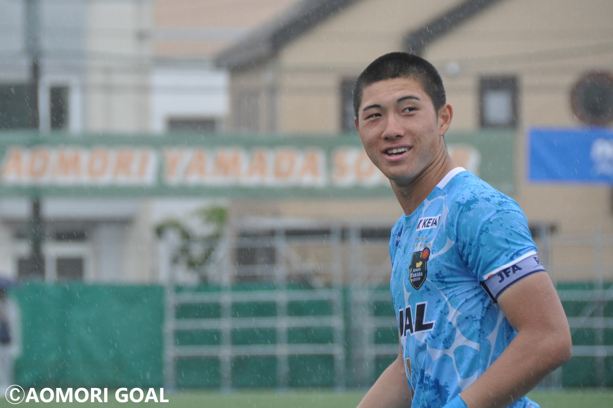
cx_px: 306
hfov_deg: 8.1
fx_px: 4338
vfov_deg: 5.4
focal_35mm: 255
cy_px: 204
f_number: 6.3
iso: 800
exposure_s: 1/640
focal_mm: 170
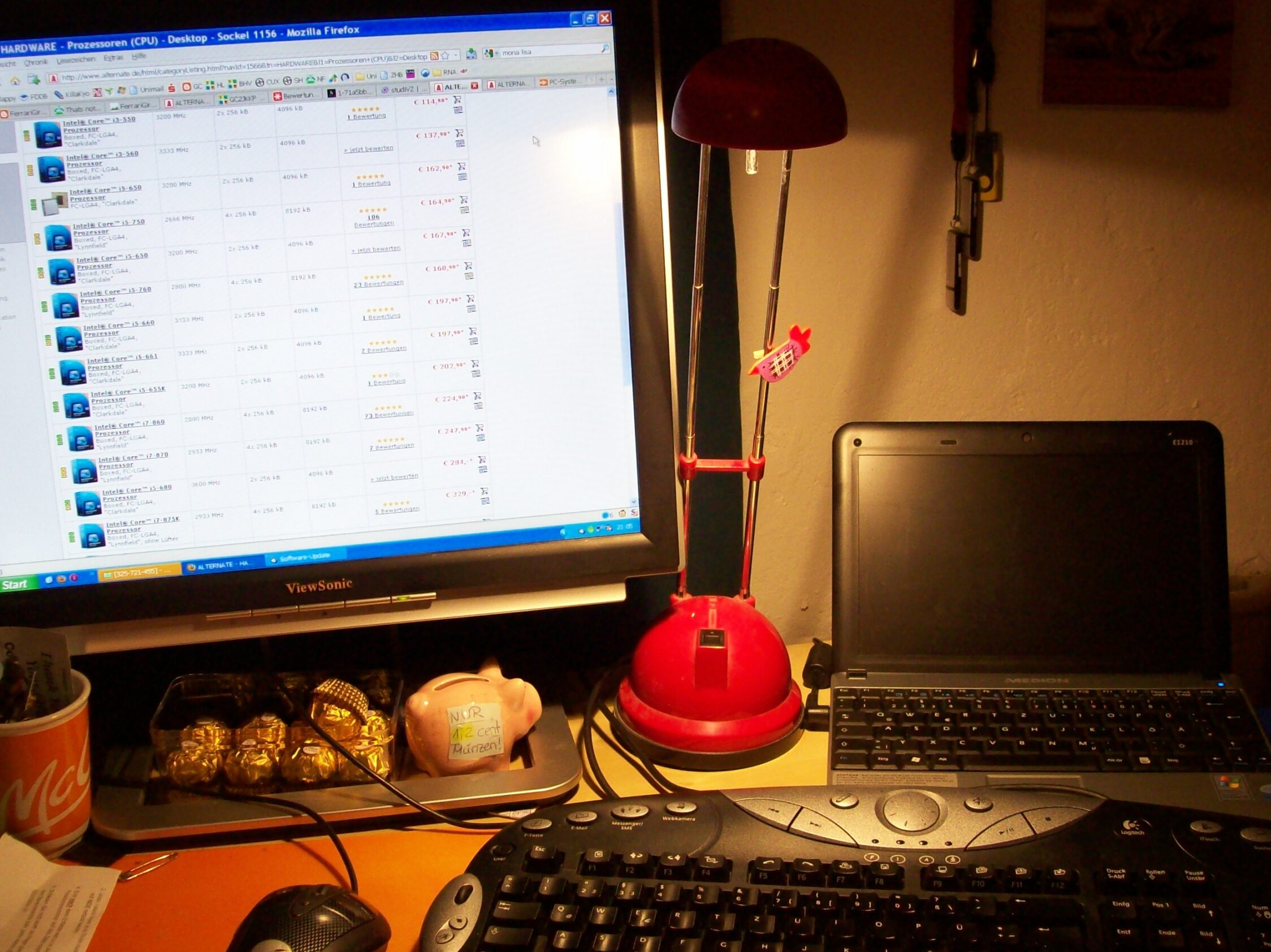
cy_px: 428
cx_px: 624
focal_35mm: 41
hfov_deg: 45.8
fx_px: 1505
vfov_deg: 35.1
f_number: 2.7
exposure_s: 1/31.3
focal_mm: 6
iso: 160
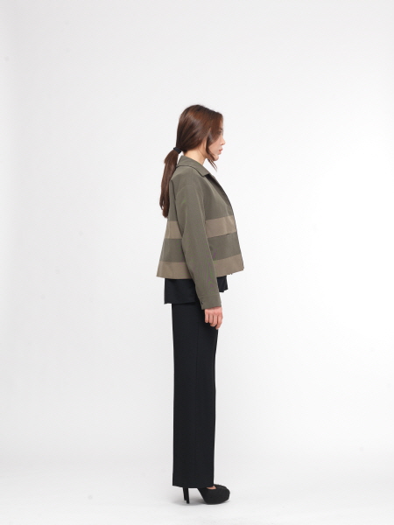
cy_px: 262
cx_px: 197
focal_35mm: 62
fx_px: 941
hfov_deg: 23.7
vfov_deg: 31.2
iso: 100
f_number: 9
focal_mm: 80
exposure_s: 1/250
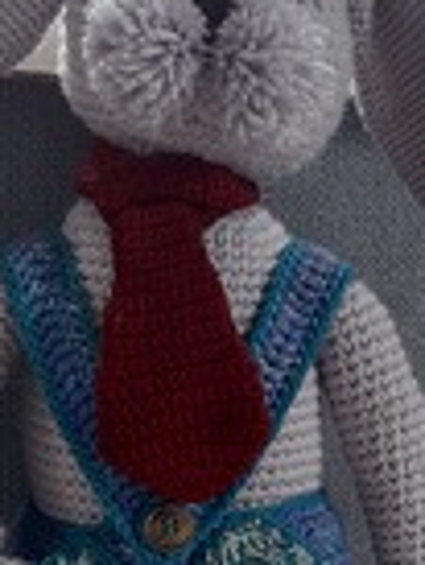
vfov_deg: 22.5
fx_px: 1389
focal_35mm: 85
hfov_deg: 17.3
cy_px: 499
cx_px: 289
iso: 320
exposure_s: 1/50
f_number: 2
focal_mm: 4.6
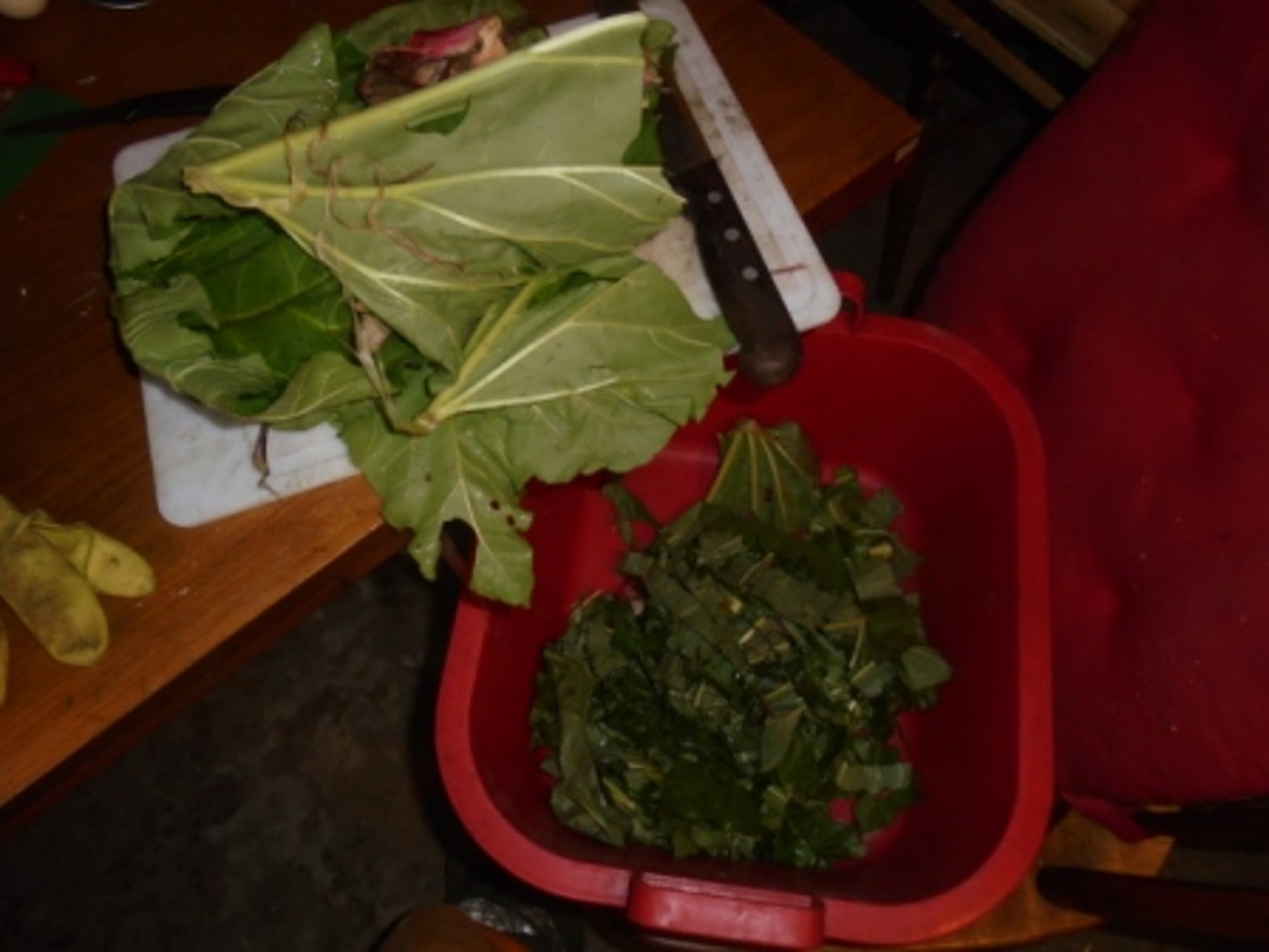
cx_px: 634
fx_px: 953
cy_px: 476
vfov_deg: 53.1
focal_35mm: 26
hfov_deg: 67.3
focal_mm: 4.6
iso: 200
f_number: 3.5
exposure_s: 1/30
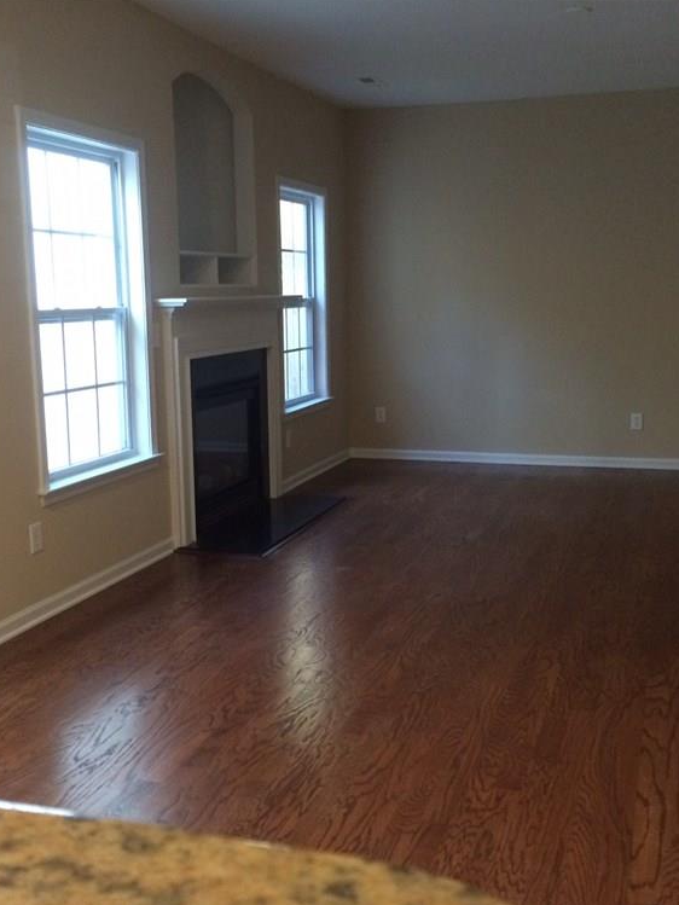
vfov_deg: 45.8
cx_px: 354
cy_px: 457
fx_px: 1072
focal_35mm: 41
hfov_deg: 35.1
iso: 250
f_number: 2.2
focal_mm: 4.12
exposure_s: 1/30
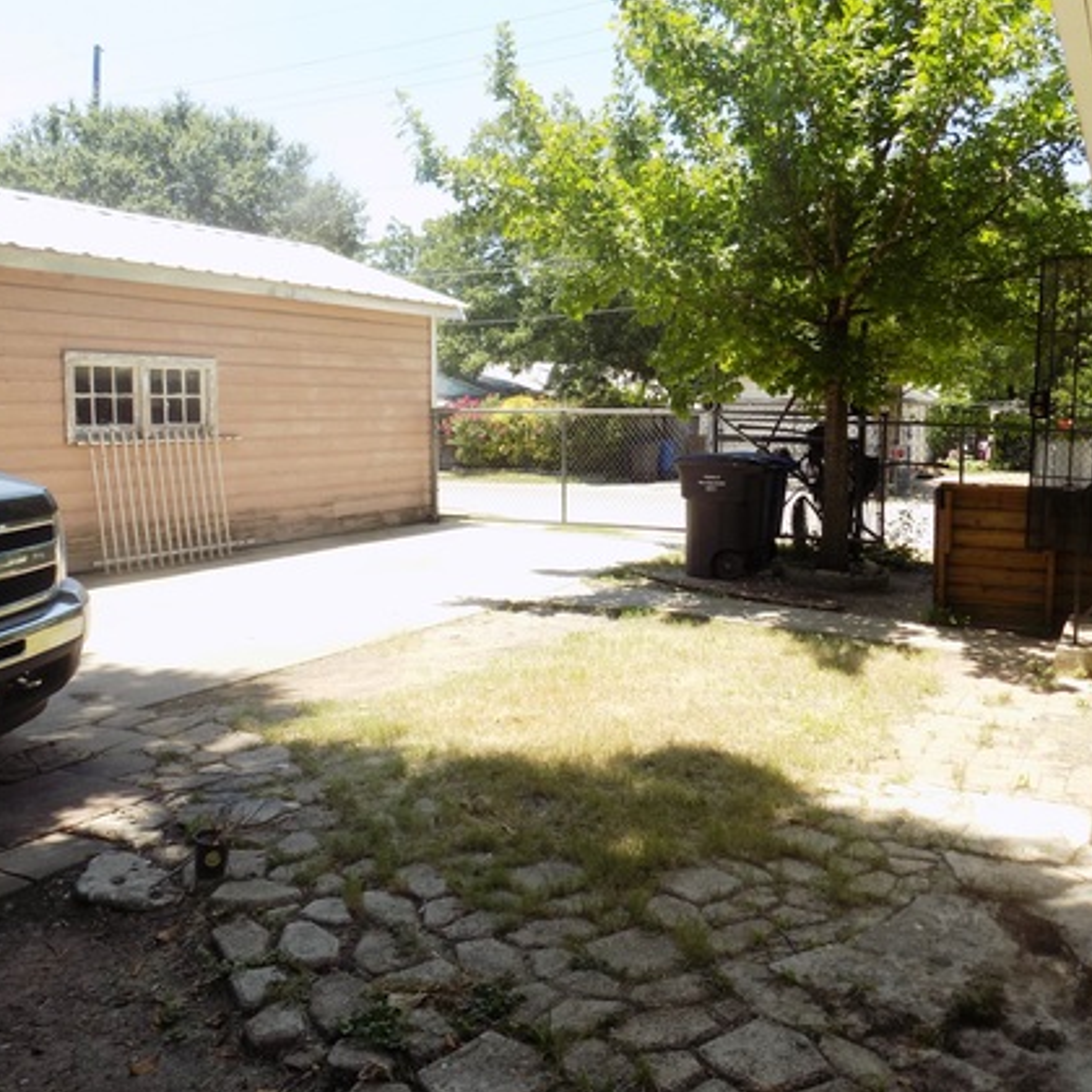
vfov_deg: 52.5
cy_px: 533
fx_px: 1106
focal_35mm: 31
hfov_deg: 52.3
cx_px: 629
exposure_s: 1/400
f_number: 3.1
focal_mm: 4
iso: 80
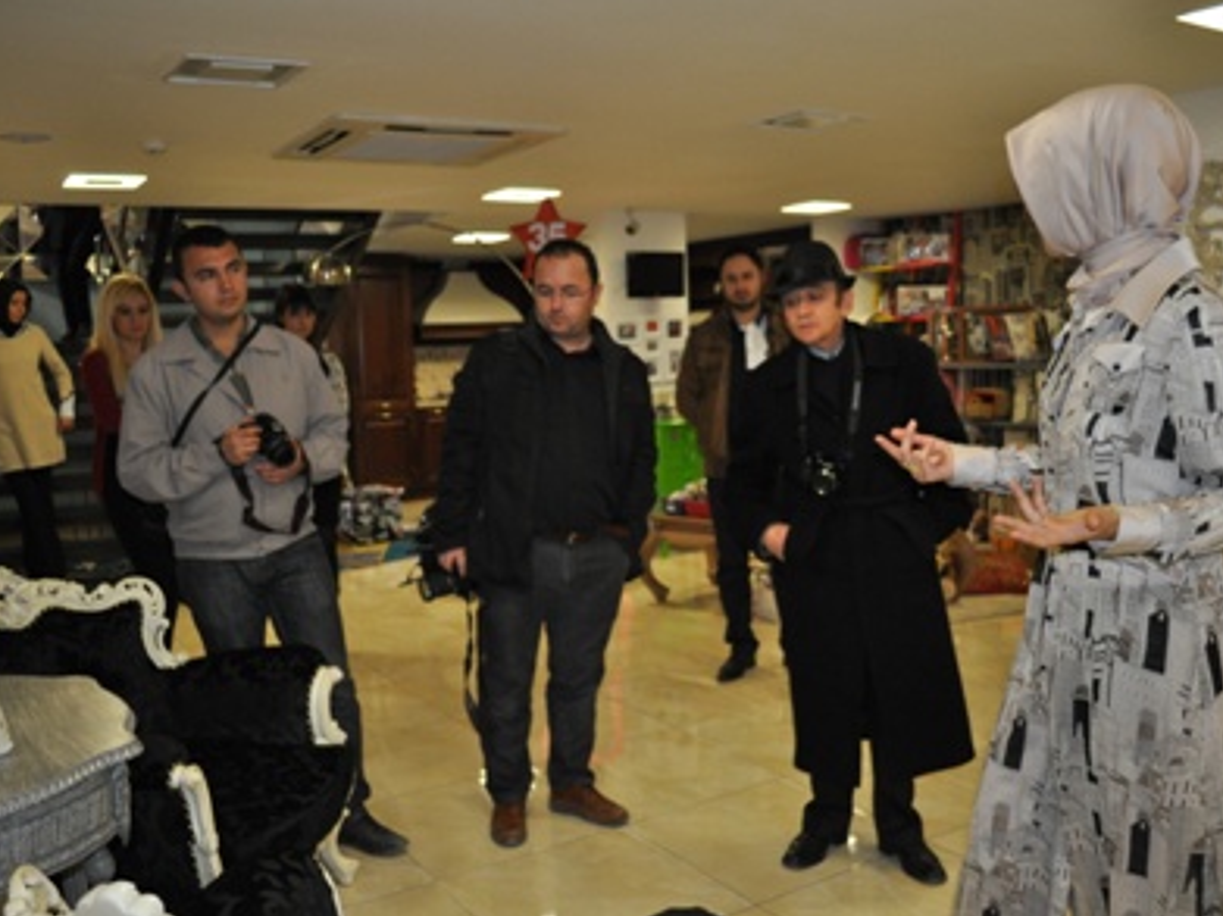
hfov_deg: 55.4
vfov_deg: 42.9
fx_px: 1166
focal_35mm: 33
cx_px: 622
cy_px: 456
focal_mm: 20
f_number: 3.8
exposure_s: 1/60
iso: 800
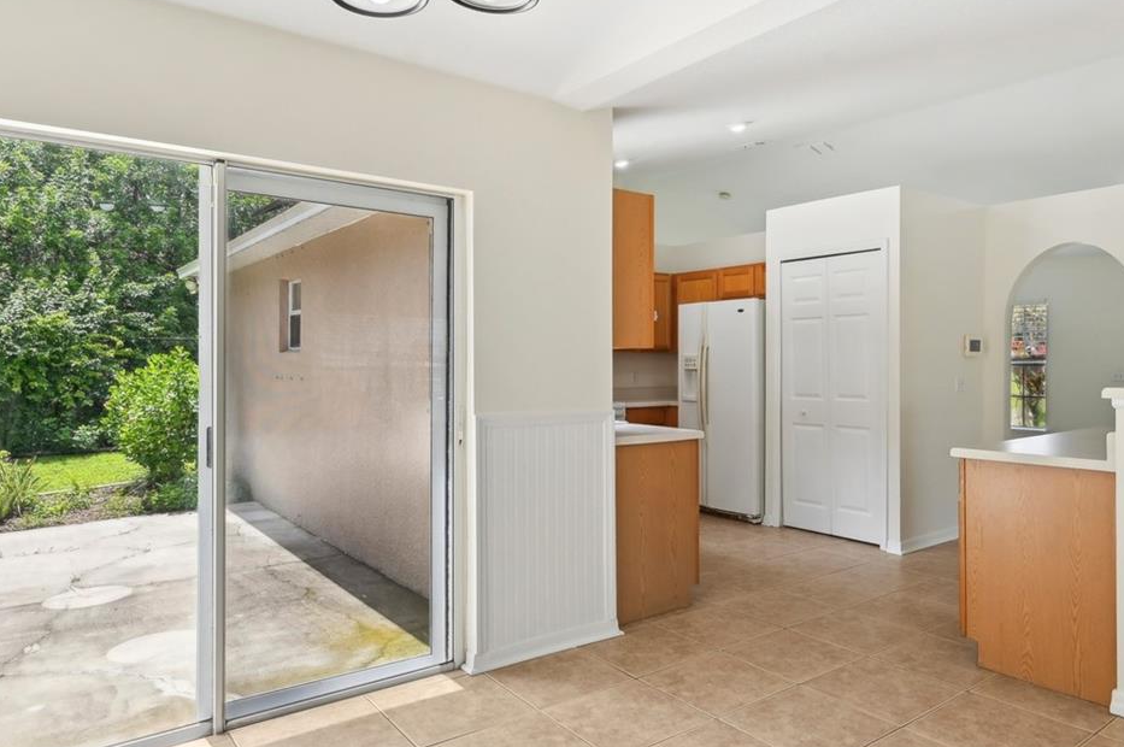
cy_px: 357
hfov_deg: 73.3
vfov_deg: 53.0
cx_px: 648
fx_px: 749
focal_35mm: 24
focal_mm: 14
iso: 400
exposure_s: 1/160
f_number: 8
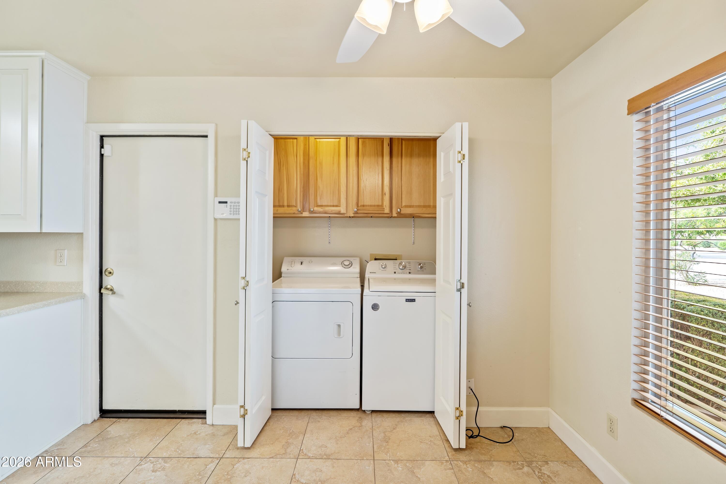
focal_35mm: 16
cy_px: 242
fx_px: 323
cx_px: 363
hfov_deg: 96.7
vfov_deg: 73.7
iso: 800
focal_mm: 16
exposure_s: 1/5
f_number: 8
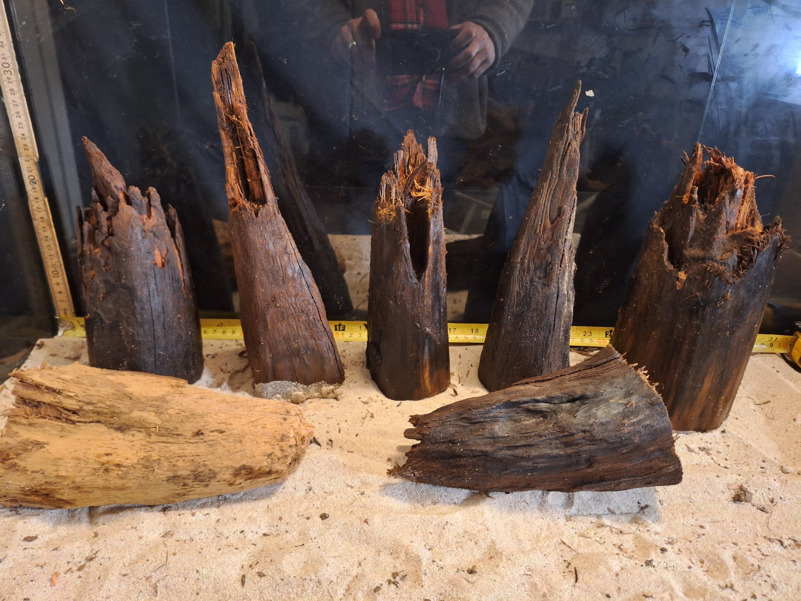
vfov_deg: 58.9
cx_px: 400
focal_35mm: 23
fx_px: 532
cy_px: 300
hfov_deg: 73.9
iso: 800
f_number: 1.8
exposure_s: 1/20
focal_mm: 5.54
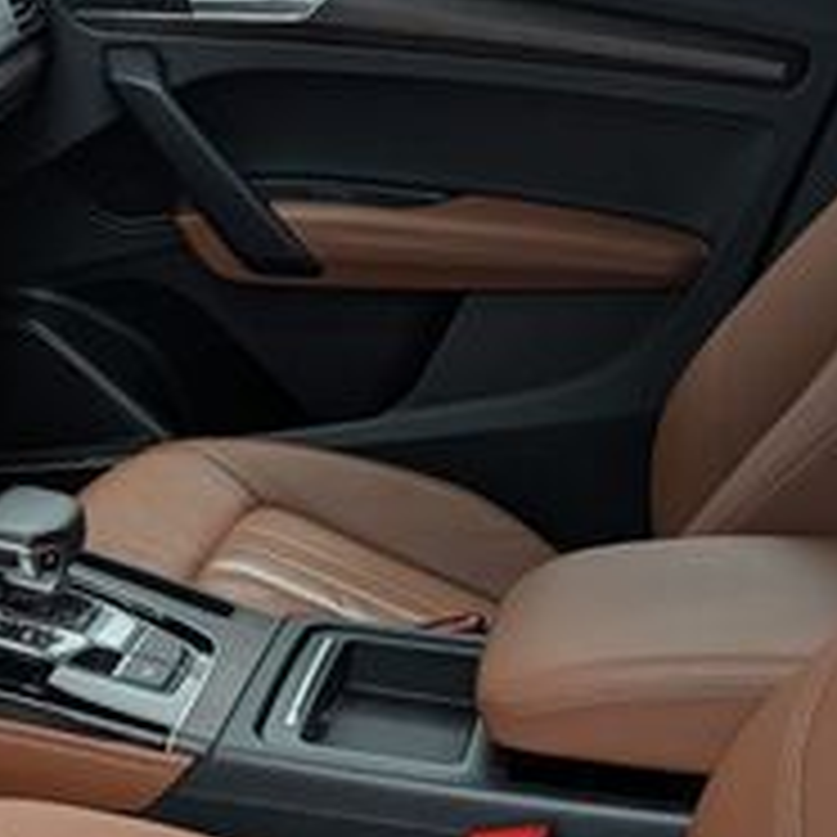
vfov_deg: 23.6
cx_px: -126
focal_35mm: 73
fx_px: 1997
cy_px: 567
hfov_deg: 22.1
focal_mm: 6.9
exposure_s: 1/120
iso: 31
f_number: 1.68
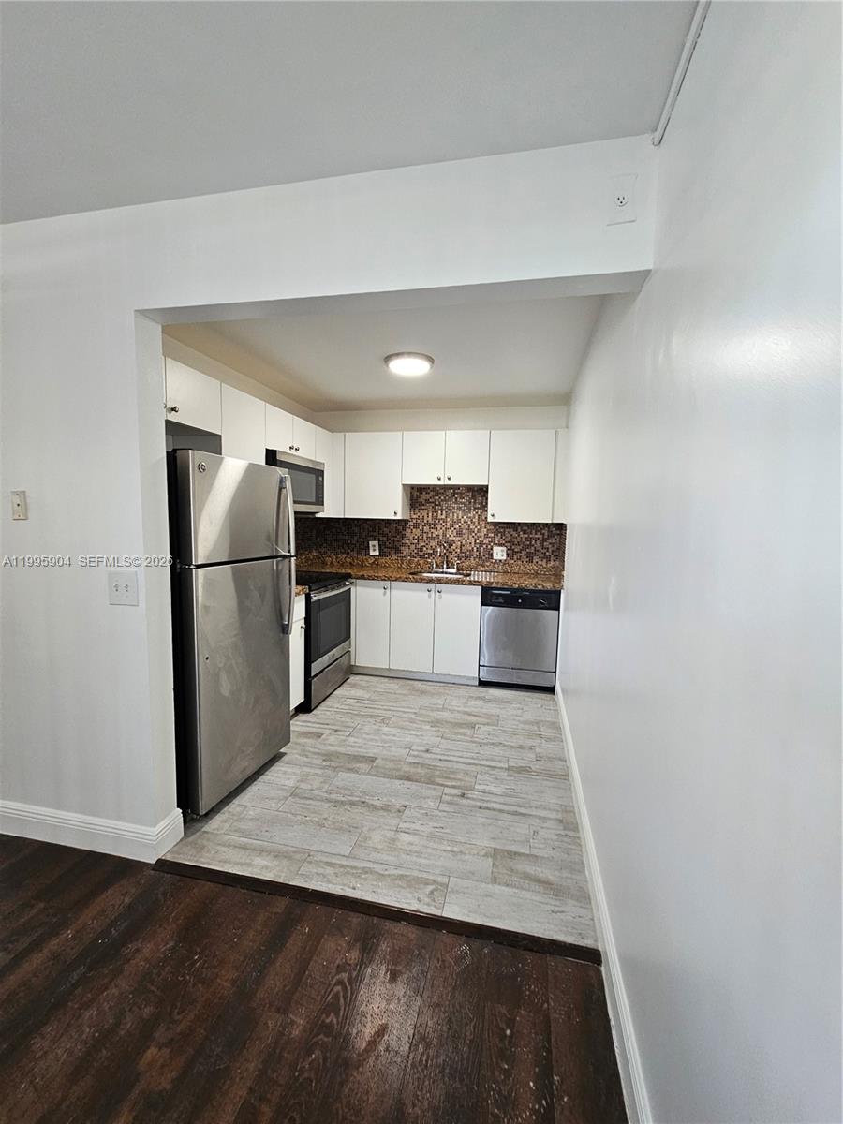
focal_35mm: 13
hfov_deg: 89.9
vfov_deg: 106.2
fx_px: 422
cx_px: 422
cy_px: 562
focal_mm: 2.2
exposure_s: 1/60
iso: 200
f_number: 2.2
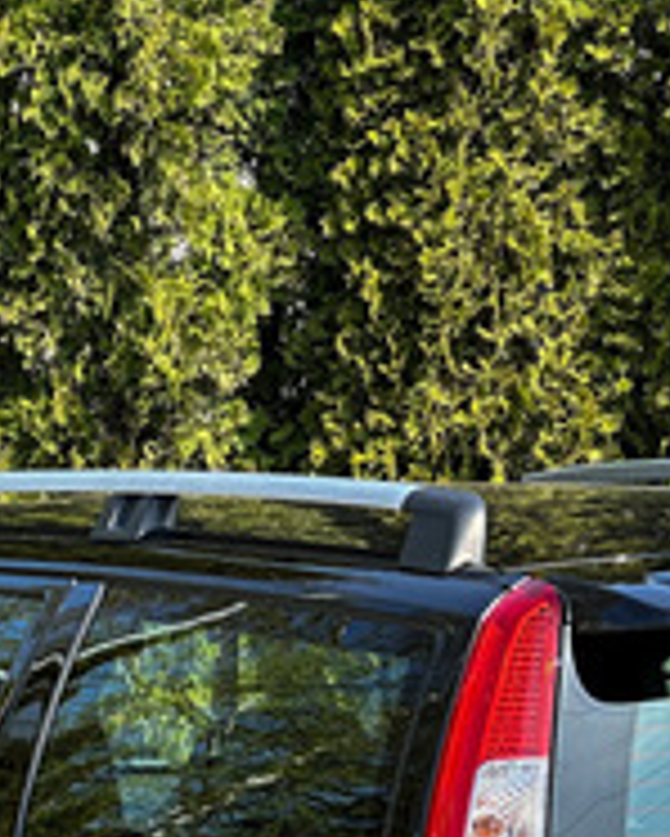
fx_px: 5993
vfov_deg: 7.9
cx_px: 405
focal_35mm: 242
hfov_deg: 6.4
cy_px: 945
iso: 32
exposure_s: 1/234
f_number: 2.8
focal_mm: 9
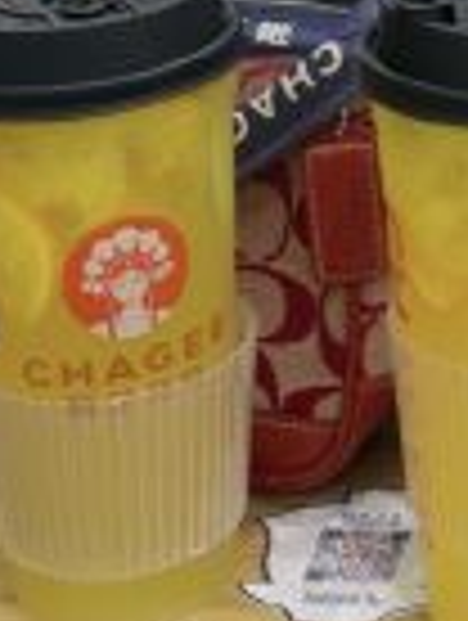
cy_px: -380
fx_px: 1456
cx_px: 554
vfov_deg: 19.9
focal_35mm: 81
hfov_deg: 17.5
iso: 100
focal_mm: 6.86
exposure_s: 1/50
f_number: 1.78
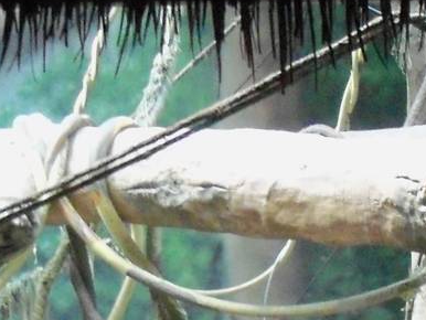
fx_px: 1786
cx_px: 273
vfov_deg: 10.1
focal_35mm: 145
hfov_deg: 13.6
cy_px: 399
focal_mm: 6.3
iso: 400
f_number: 3
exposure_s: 1/20
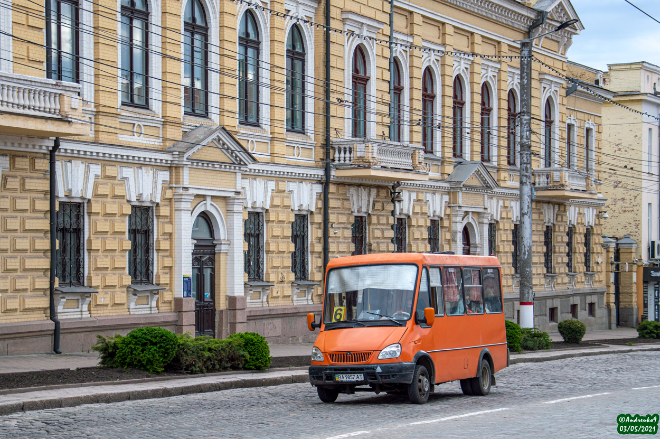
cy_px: 220
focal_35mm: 72
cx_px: 330
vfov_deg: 18.9
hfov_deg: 28.1
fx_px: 1319
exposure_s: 1/800
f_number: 4.8
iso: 100
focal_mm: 48
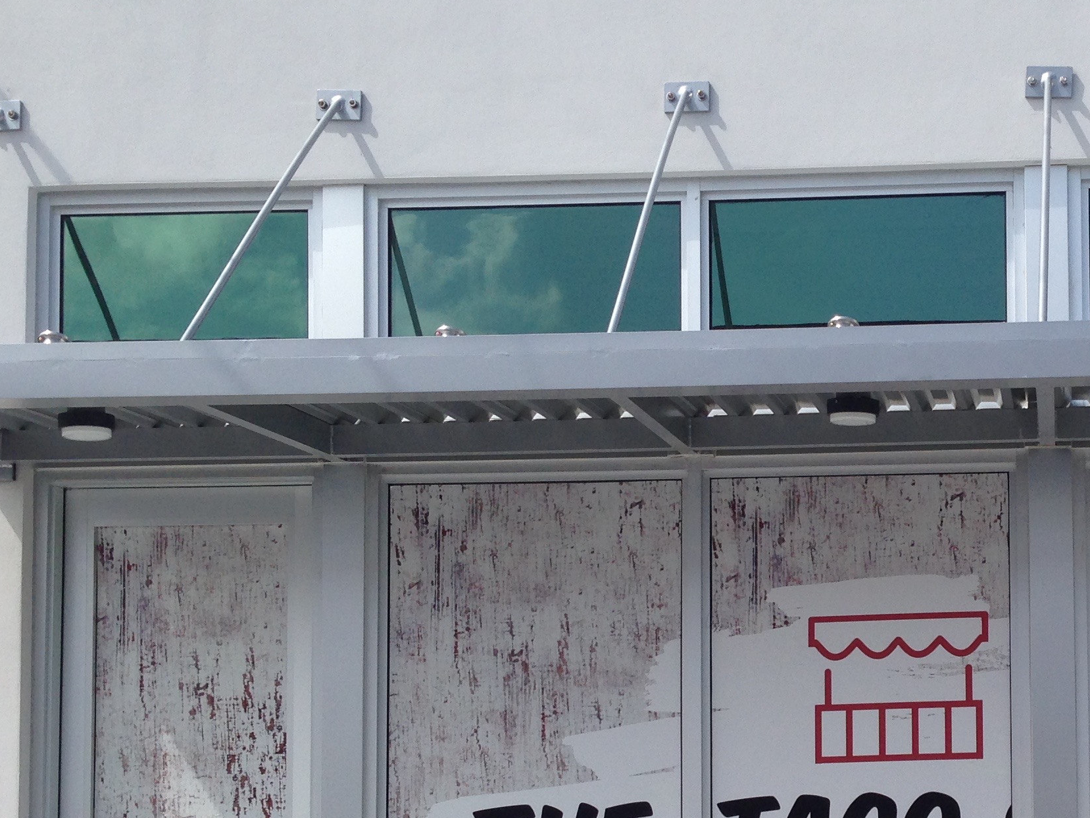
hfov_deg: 29.0
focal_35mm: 65
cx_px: 912
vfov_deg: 22.3
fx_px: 2047
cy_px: 661
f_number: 2.4
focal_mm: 4.12
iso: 50
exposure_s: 1/1506
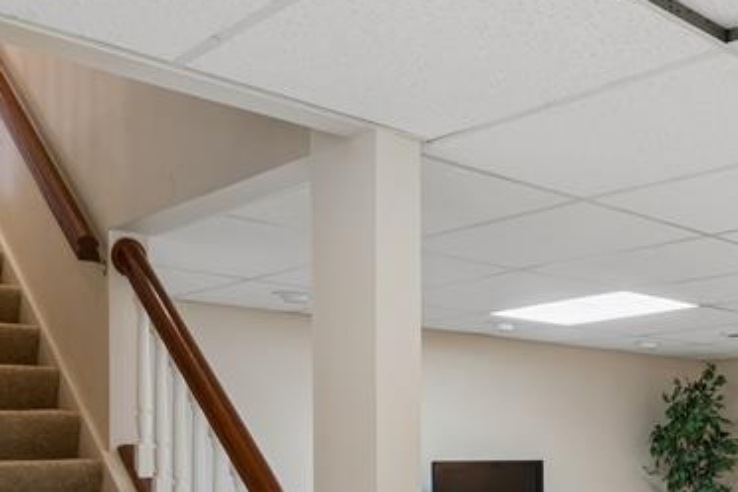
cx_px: 903
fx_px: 902
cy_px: 460
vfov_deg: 29.1
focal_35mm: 44
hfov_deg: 34.7
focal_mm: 16
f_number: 13
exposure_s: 1/4
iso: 400
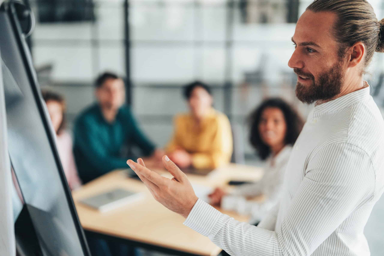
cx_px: 192
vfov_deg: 27.0
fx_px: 533
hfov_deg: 39.6
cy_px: 128
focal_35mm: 50
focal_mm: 50
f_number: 1.2
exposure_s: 1/400
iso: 400
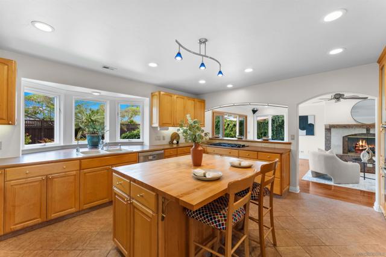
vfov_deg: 78.1
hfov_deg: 101.1
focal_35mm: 15
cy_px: 128
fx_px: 159
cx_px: 193
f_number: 10
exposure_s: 1/30
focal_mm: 14.8
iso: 250
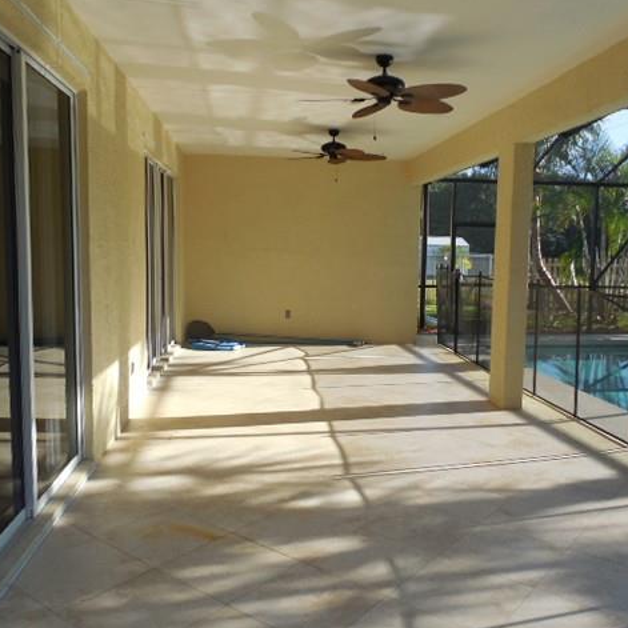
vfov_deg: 54.0
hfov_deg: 54.0
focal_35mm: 30
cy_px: 312
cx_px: 341
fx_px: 616
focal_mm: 4.5
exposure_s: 1/320
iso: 125
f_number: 3.3
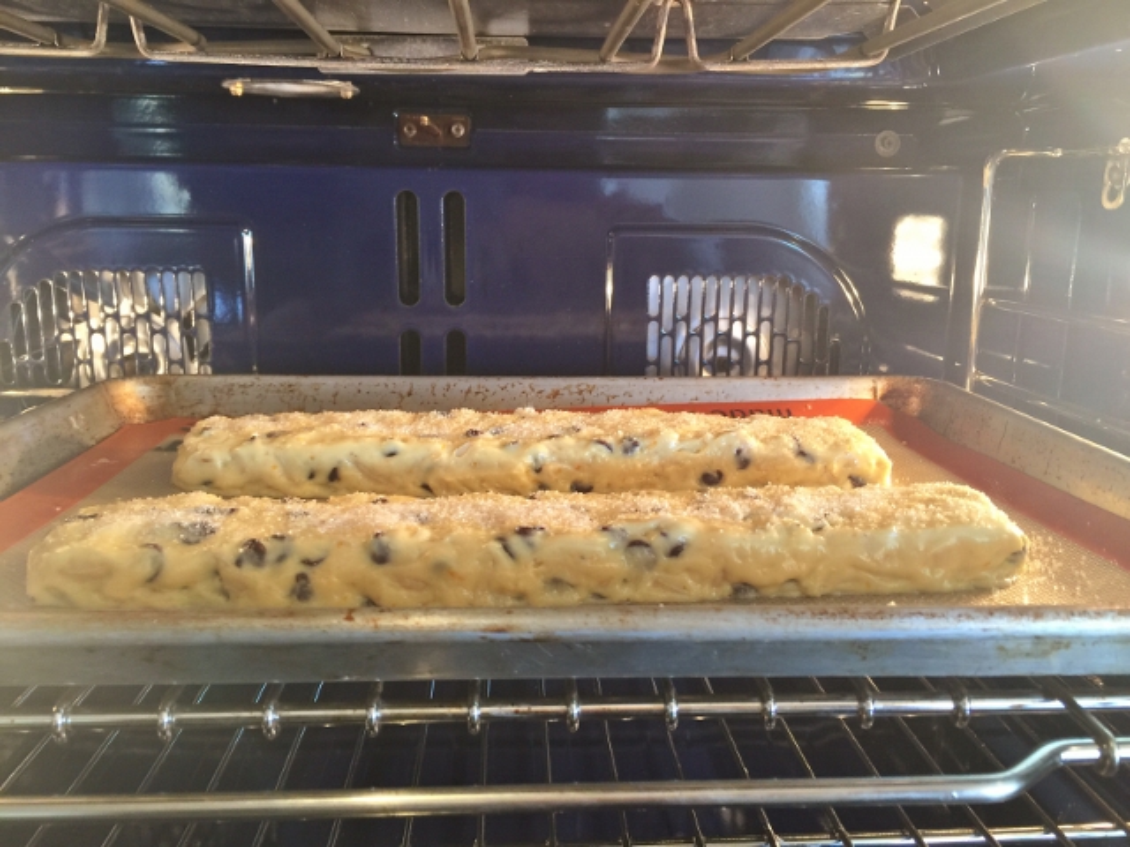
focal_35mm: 29
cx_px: 565
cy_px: 424
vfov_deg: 48.2
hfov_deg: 61.7
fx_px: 947
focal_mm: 4.15
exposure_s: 1/15
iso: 32
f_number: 2.2
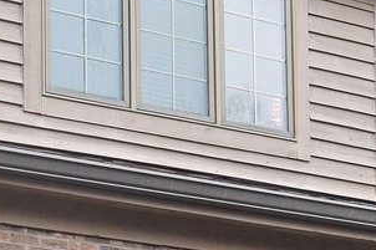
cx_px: -139
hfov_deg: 15.9
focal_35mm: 121
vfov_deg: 11.3
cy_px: 185
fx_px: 1260
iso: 100
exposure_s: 1/25
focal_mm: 15
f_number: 8
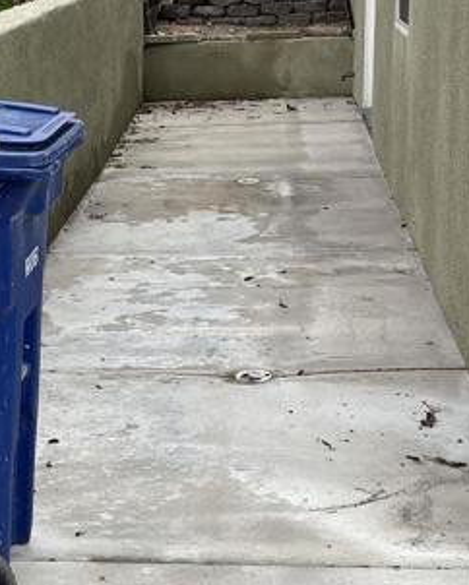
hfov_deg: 17.8
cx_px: 105
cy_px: 368
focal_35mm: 86
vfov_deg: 22.2
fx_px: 1491
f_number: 1.6
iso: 32
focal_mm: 4.2
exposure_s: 1/129
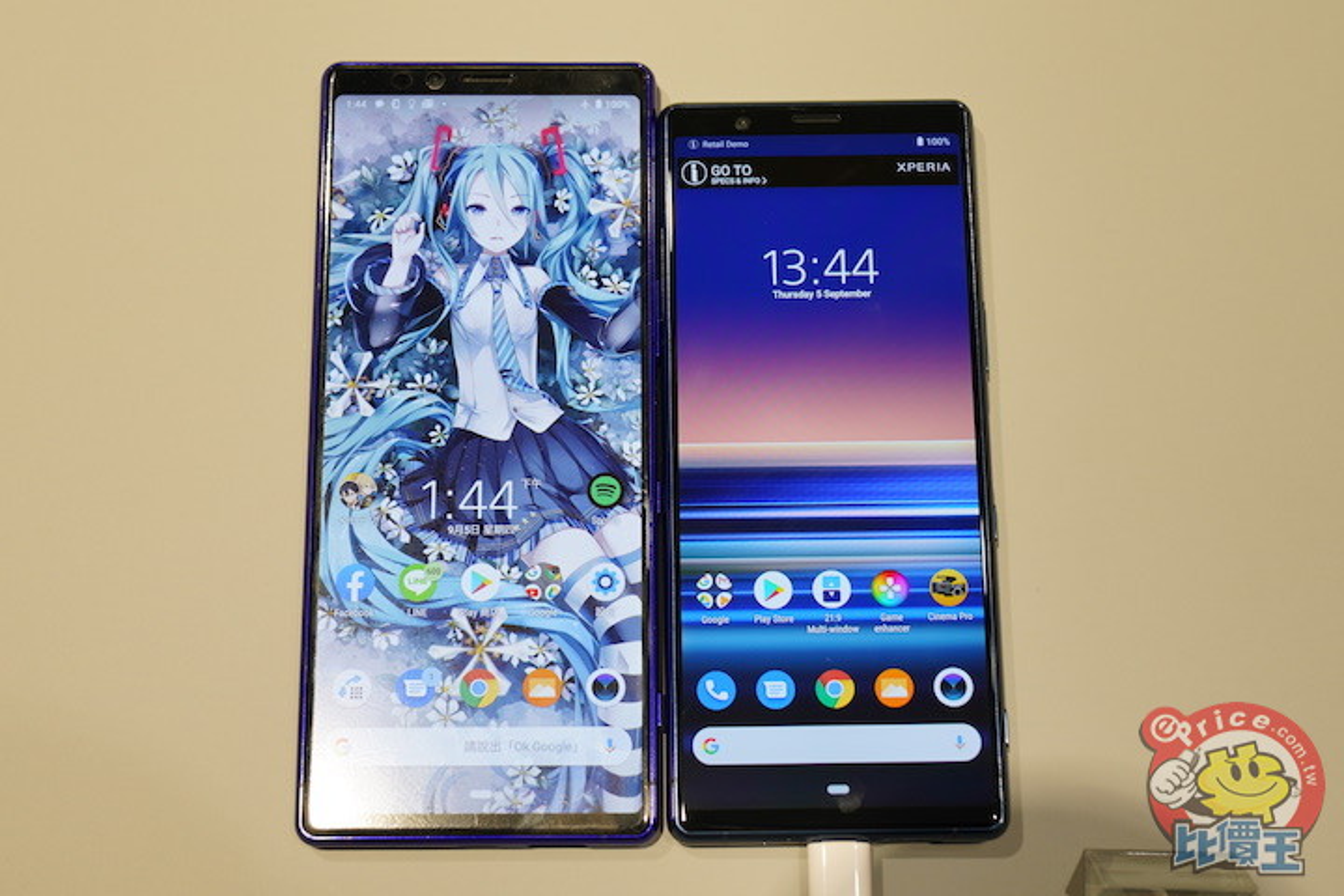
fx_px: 2053
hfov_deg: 36.2
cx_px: 672
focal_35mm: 55
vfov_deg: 24.6
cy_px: 448
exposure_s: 1/60
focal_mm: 37
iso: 250
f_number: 4.5
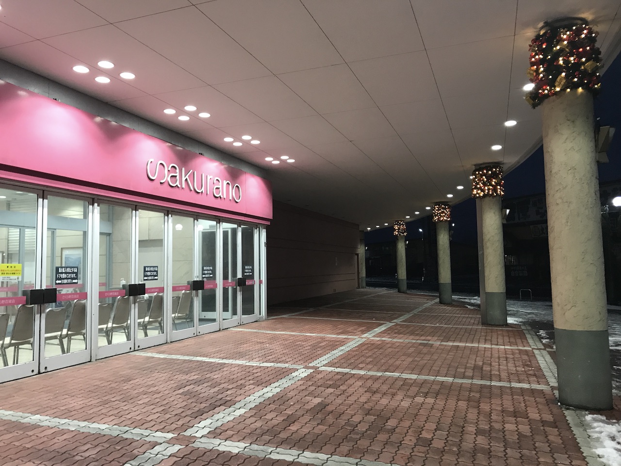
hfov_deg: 63.4
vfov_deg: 49.7
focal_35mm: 28
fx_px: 502
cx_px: 310
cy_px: 233
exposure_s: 1/33
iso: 40
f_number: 1.8
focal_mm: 3.99
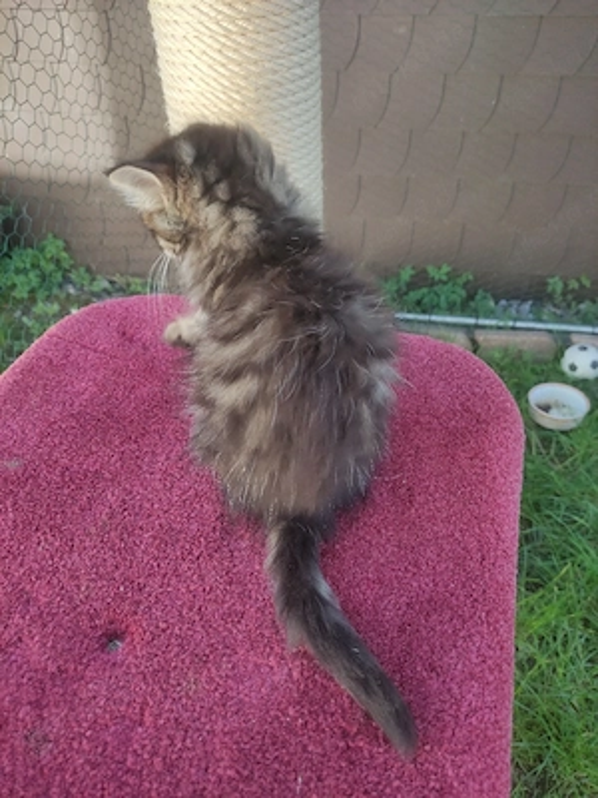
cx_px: 299
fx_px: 576
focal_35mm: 25
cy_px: 399
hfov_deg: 54.9
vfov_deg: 69.4
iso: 100
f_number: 1.89
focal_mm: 5.43
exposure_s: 1/100
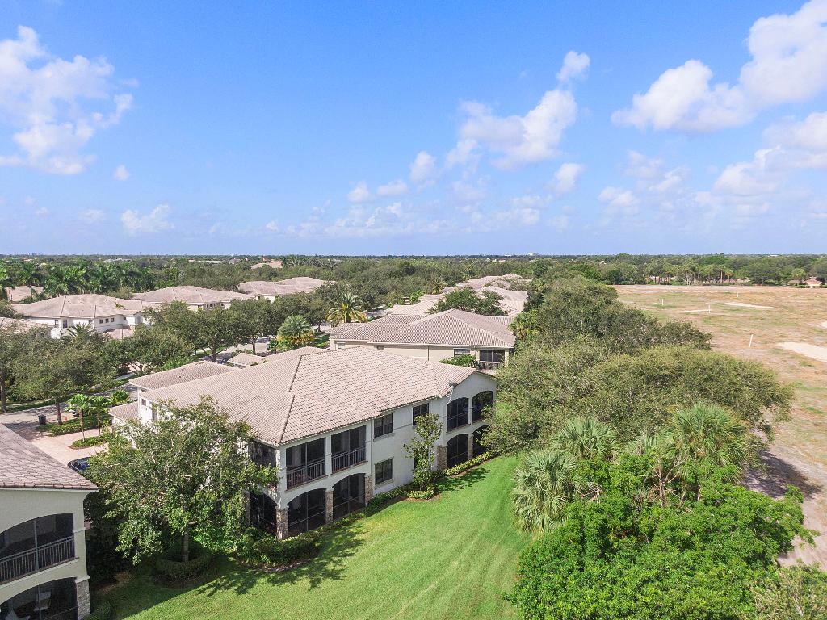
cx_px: 414
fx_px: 573
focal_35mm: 24
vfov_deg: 56.8
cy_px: 310
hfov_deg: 71.6
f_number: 2.8
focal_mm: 4.39
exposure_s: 1/1250
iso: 100
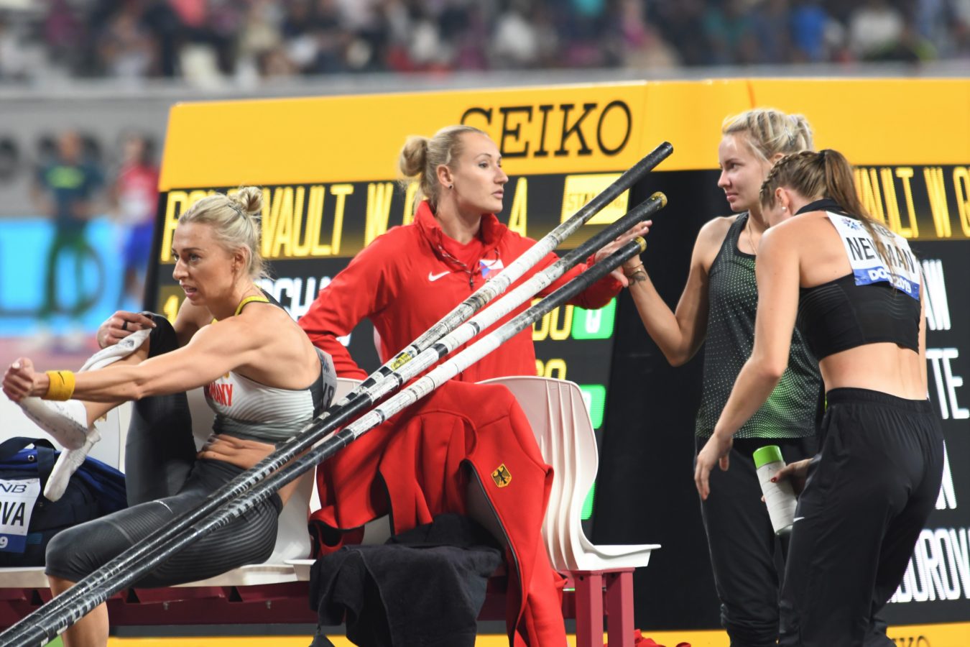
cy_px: 324
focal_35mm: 600
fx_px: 16165
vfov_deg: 2.3
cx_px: 485
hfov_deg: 3.4
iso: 1250
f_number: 5.6
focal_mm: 400
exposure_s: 1/200
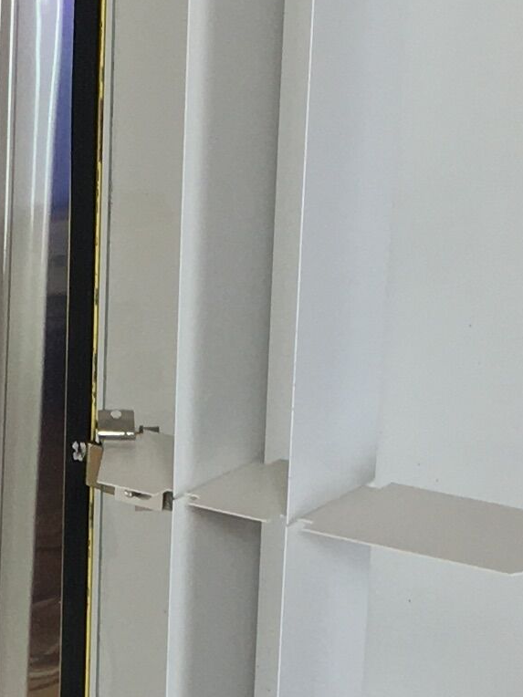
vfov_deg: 12.6
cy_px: 821
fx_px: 3082
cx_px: 26
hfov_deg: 9.6
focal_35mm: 153
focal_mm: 4.15
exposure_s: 1/33
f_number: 2.2
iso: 32
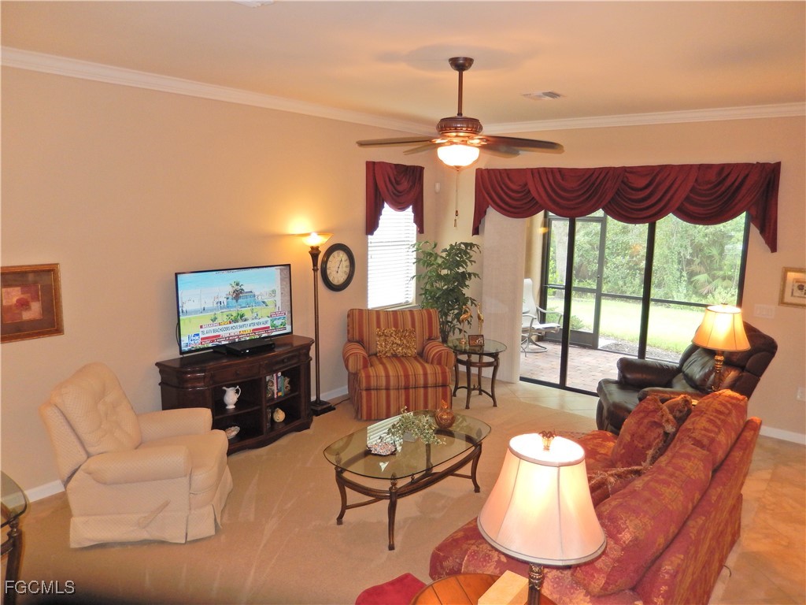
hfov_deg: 69.4
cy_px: 302
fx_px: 582
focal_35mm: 25
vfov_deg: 54.9
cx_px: 403
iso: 200
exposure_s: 1/30
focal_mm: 4.5
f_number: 3.4
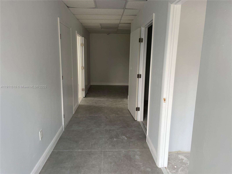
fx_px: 174
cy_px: 87
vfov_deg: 53.1
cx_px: 116
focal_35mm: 26
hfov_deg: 67.3
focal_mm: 4.2
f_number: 1.6
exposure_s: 1/121
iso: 80
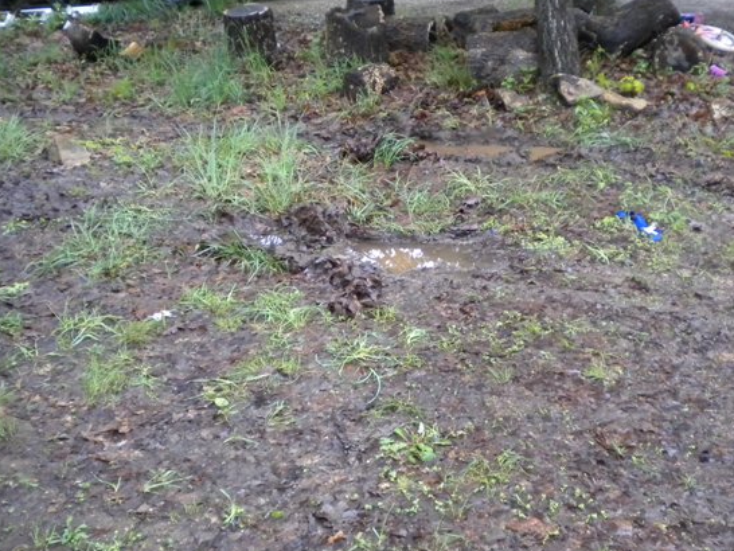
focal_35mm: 41
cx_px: 395
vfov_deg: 35.2
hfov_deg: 45.7
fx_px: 870
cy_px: 267
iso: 400
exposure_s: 1/185
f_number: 3.1
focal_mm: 6.3
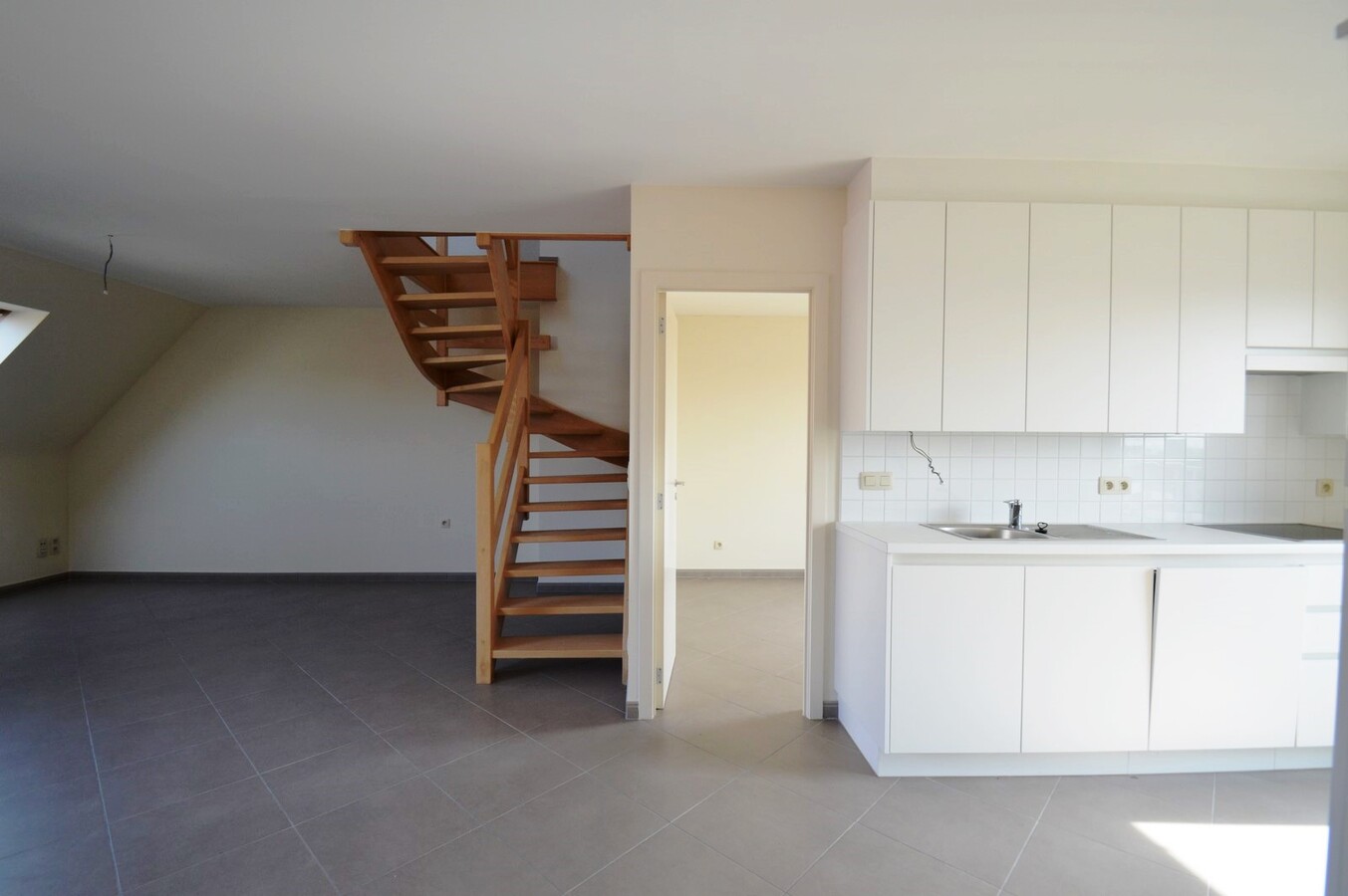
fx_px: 561
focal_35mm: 15
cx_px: 674
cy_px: 448
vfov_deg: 77.2
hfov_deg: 100.4
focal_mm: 10
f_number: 5.6
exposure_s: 1/125
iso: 400
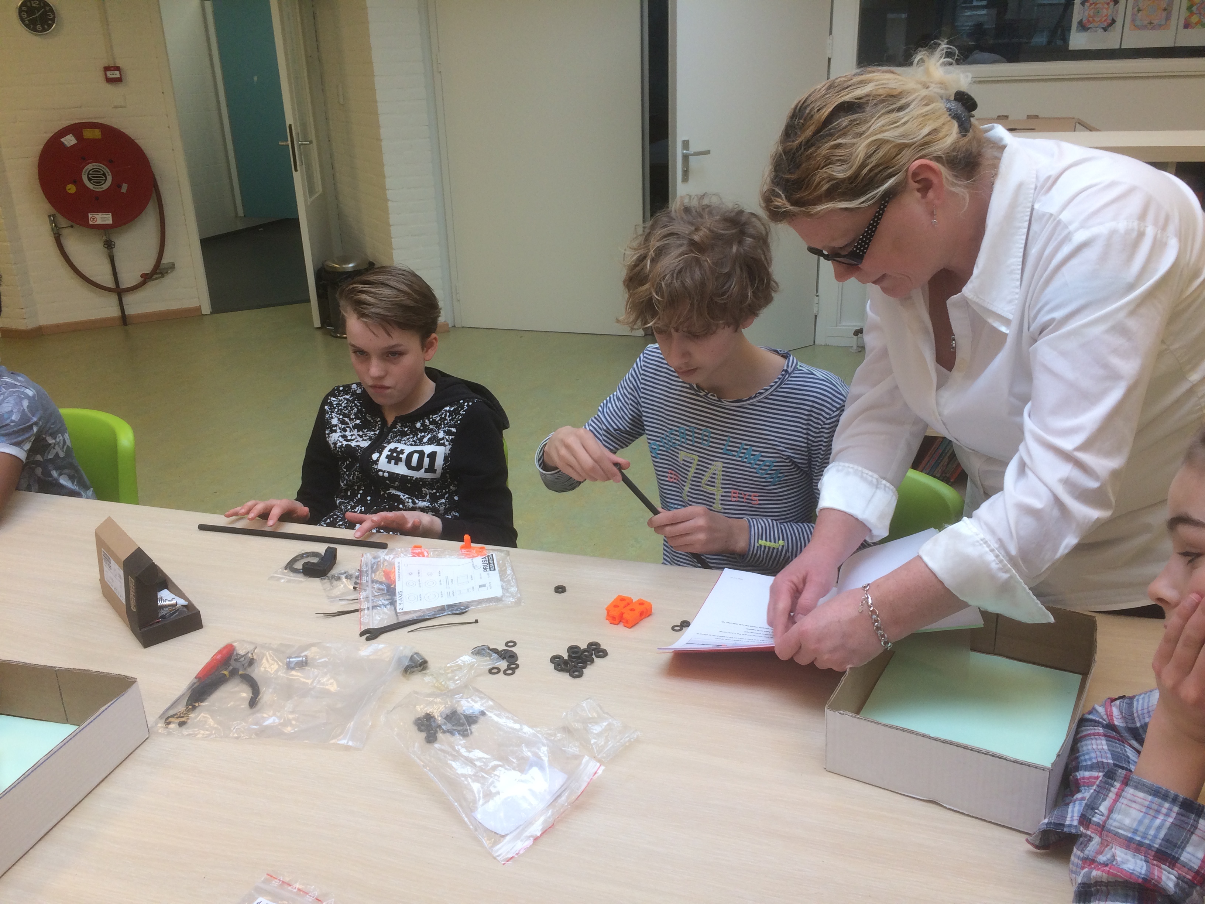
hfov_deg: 61.7
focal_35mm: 29
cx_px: 602
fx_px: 1010
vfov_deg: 48.2
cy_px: 452
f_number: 2.2
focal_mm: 4.15
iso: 40
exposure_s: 1/100
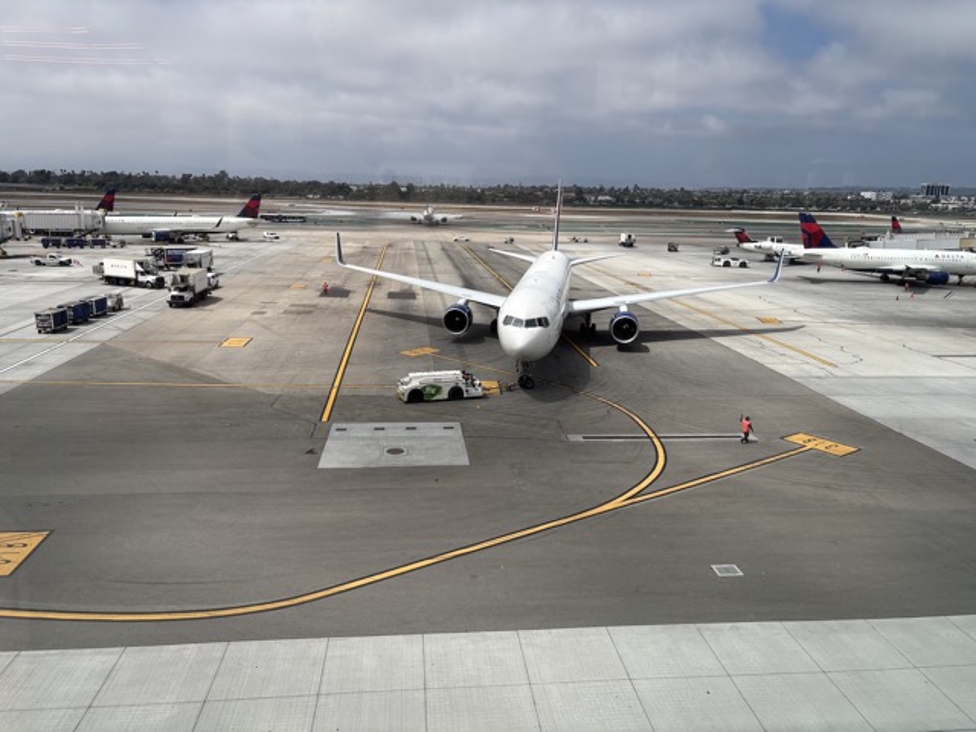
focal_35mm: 26
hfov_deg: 67.3
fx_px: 733
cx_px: 488
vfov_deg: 53.1
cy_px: 366
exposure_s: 1/1381
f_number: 1.6
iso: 50
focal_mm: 5.96
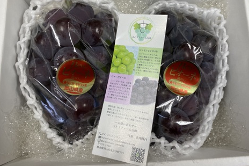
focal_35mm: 28
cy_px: 75
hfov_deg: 65.5
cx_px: 127
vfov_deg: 46.3
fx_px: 194
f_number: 1.8
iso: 64
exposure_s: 1/60
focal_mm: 4.25
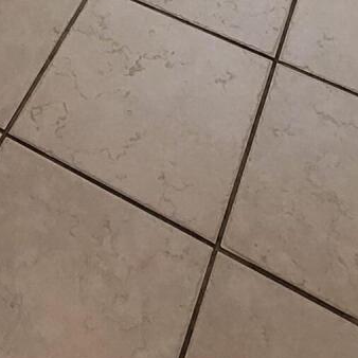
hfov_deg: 24.7
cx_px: 43
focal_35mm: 68
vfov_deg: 16.0
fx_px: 796
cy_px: -449
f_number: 2.2
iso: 160
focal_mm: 2.2
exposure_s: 1/60
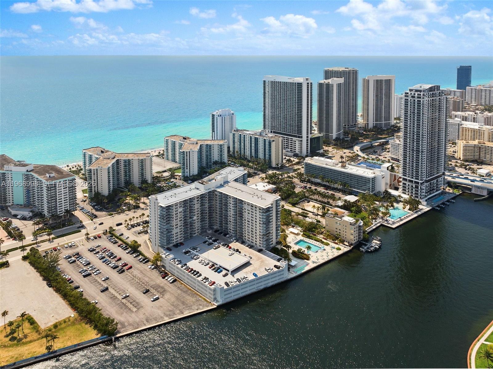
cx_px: 246
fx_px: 341
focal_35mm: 24
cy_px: 184
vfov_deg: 56.7
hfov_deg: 71.6
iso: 100
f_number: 2.8
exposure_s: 1/2000
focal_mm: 12.29
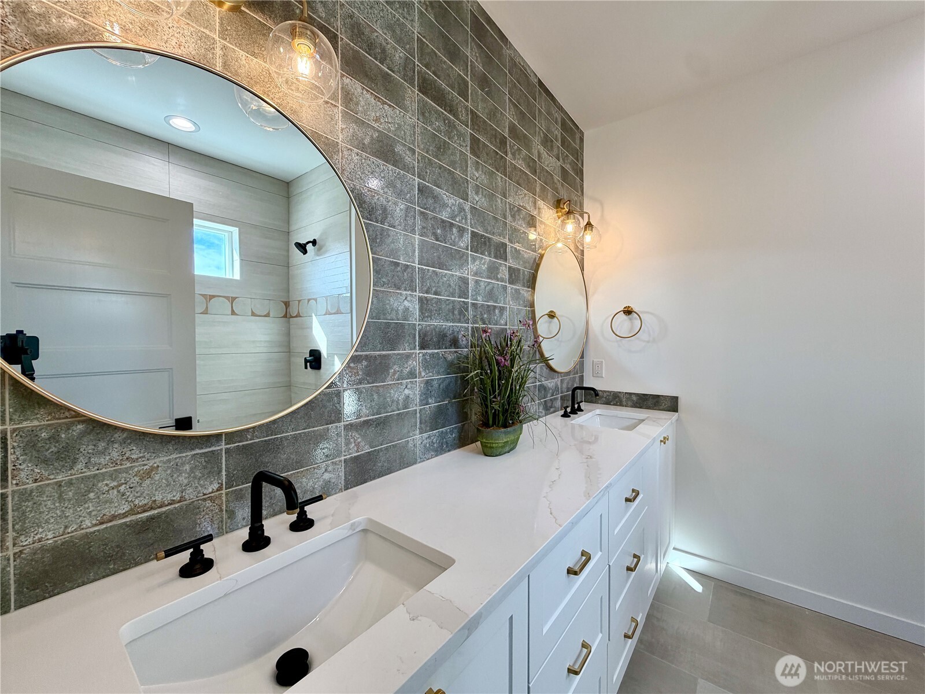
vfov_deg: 85.7
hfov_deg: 102.1
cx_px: 462
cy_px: 347
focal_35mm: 14
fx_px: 374
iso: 64
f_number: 2.2
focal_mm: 2.22
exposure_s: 1/120
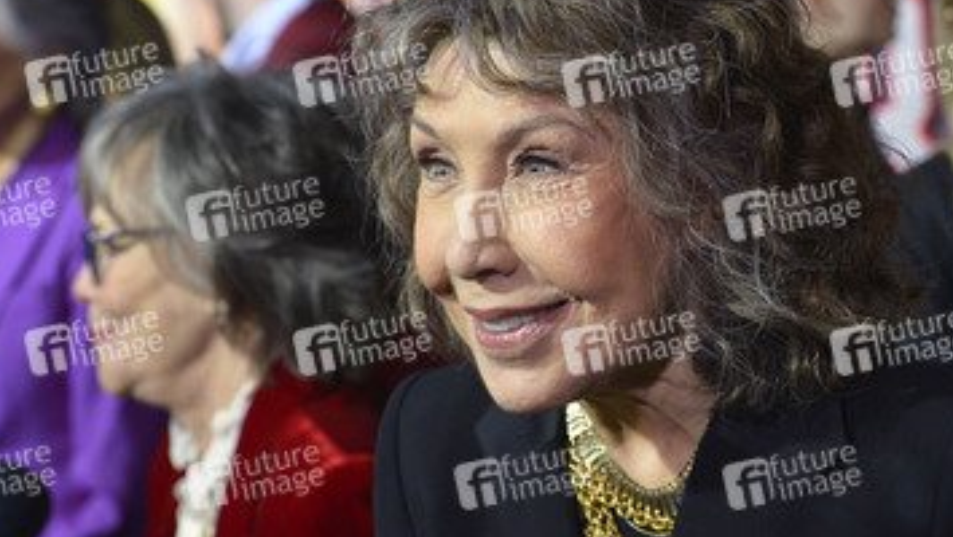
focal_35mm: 126
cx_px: 558
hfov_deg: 17.0
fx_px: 3185
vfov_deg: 9.6
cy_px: 277
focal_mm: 95
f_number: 6.3
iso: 2000
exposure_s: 1/320
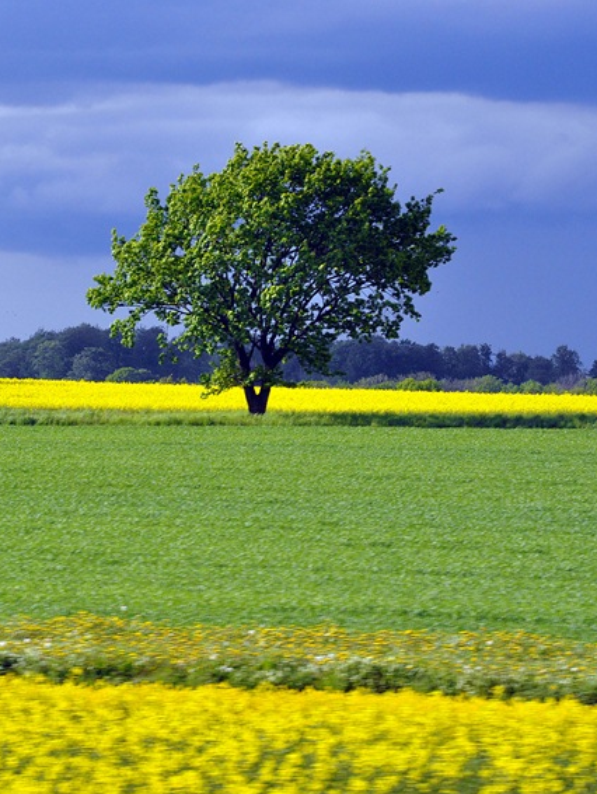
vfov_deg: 8.6
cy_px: 396
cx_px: 255
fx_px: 5254
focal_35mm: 229
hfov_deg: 6.5
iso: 640
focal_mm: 105
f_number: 10
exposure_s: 1/400
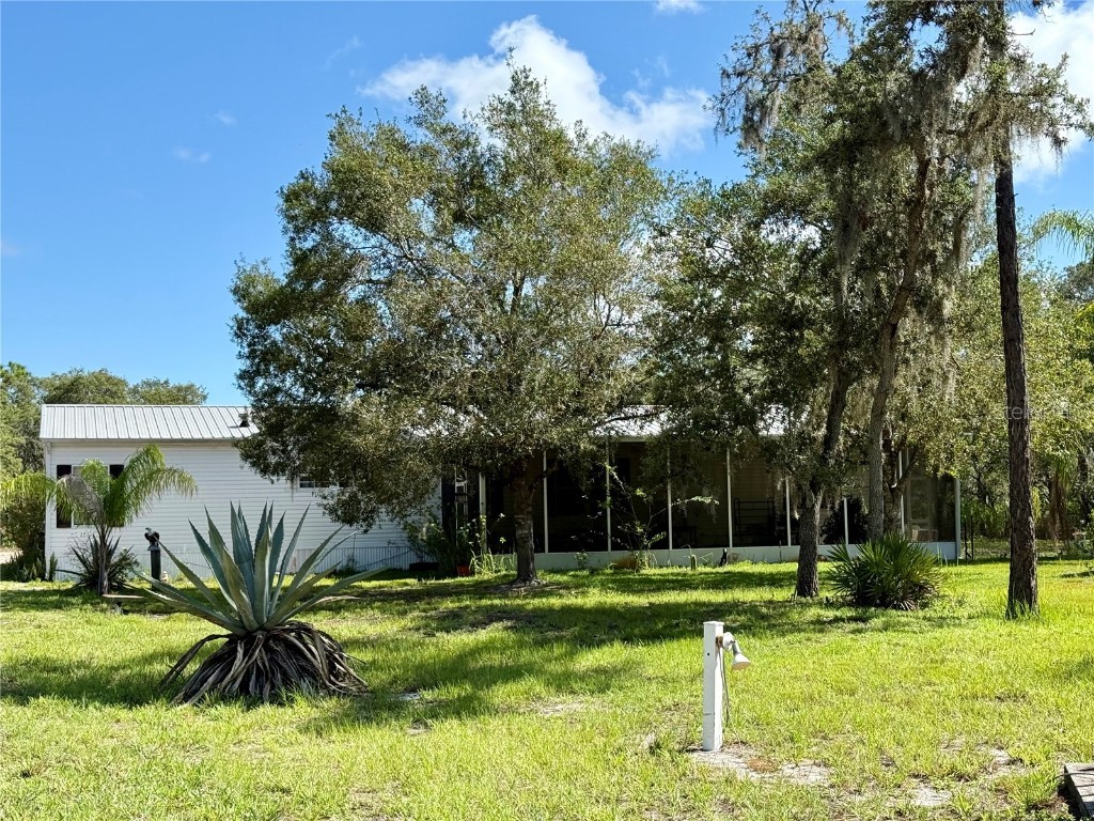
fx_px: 1517
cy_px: 410
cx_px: 547
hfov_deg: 39.7
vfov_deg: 30.3
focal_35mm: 48
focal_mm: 6.76
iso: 64
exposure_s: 1/2342
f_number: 1.78
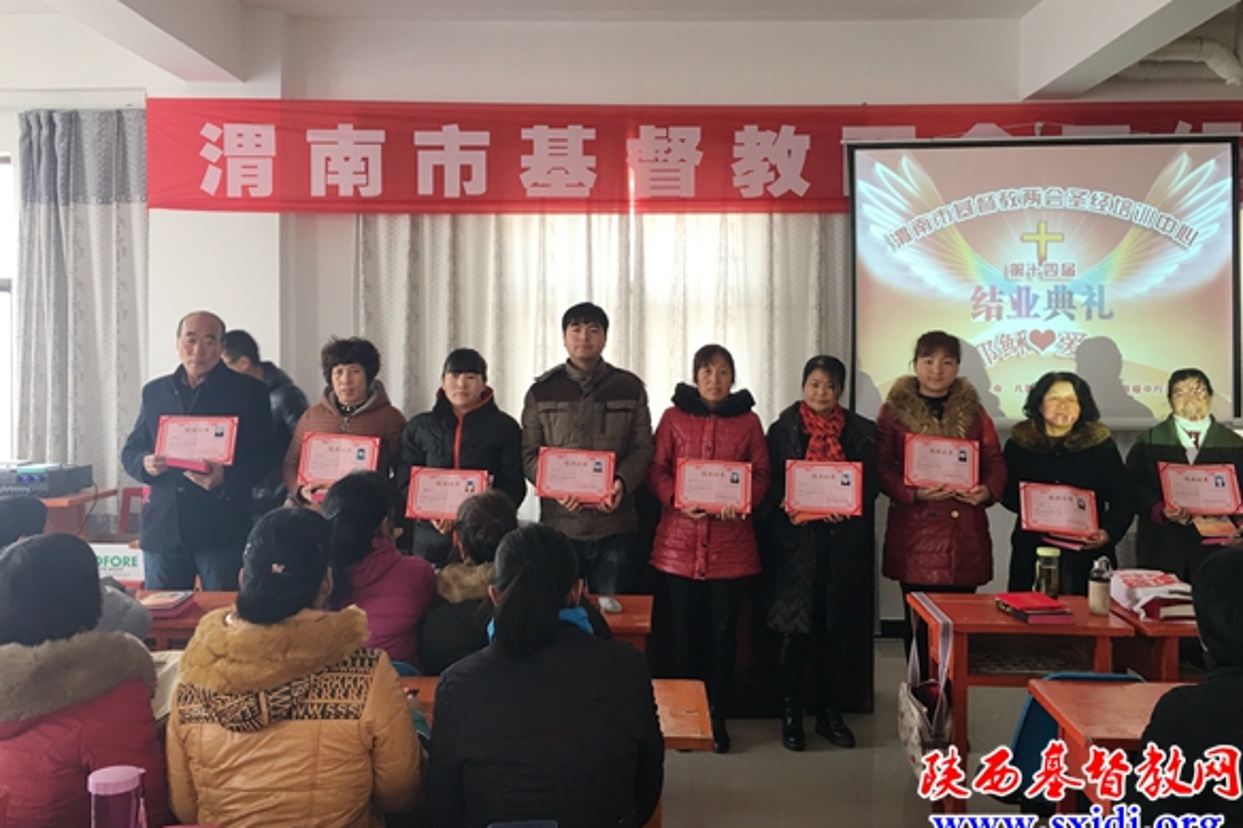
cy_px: 379
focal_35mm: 31
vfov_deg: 42.3
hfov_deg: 60.3
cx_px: 634
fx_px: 1070
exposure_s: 1/17
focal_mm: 4.15
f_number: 2.2
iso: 32
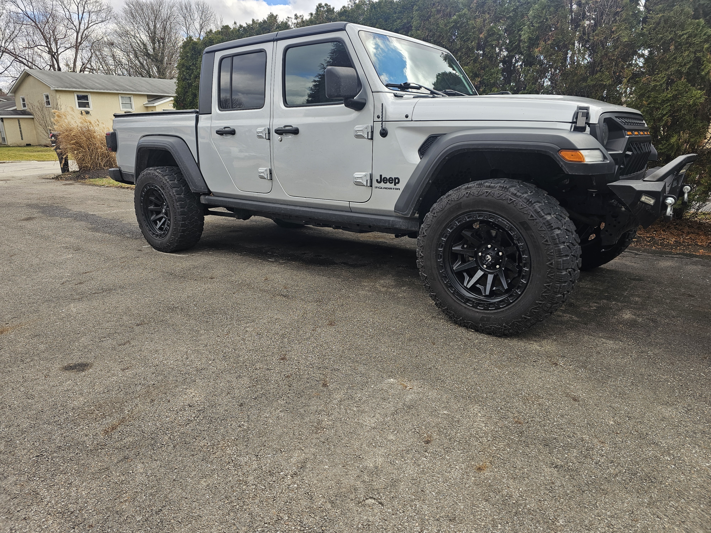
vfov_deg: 58.9
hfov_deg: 73.9
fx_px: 472
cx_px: 356
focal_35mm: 23
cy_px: 266
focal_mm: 6.3
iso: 25
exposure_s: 1/359
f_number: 1.7
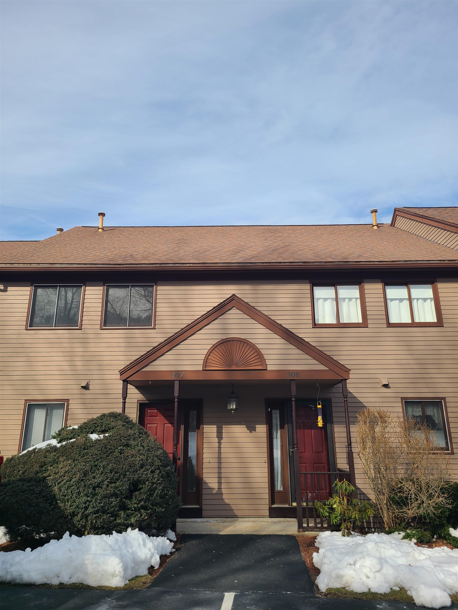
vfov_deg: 67.3
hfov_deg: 53.1
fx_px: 459
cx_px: 229
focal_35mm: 26
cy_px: 305
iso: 40
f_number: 1.8
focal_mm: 5.4
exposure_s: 1/1677
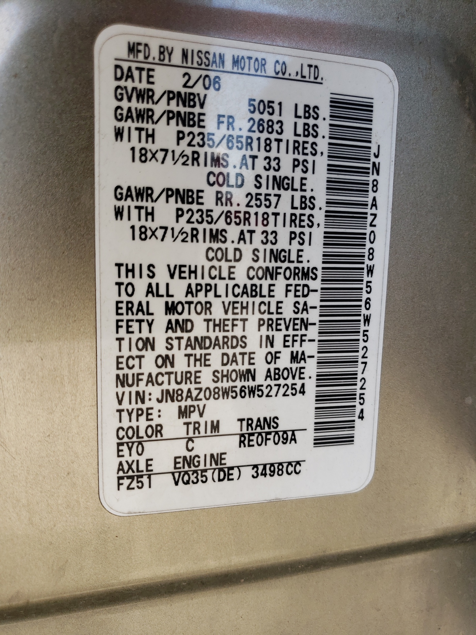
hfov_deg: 53.1
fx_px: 477
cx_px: 238
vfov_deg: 67.3
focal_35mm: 26
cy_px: 318
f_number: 1.5
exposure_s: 1/345
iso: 50
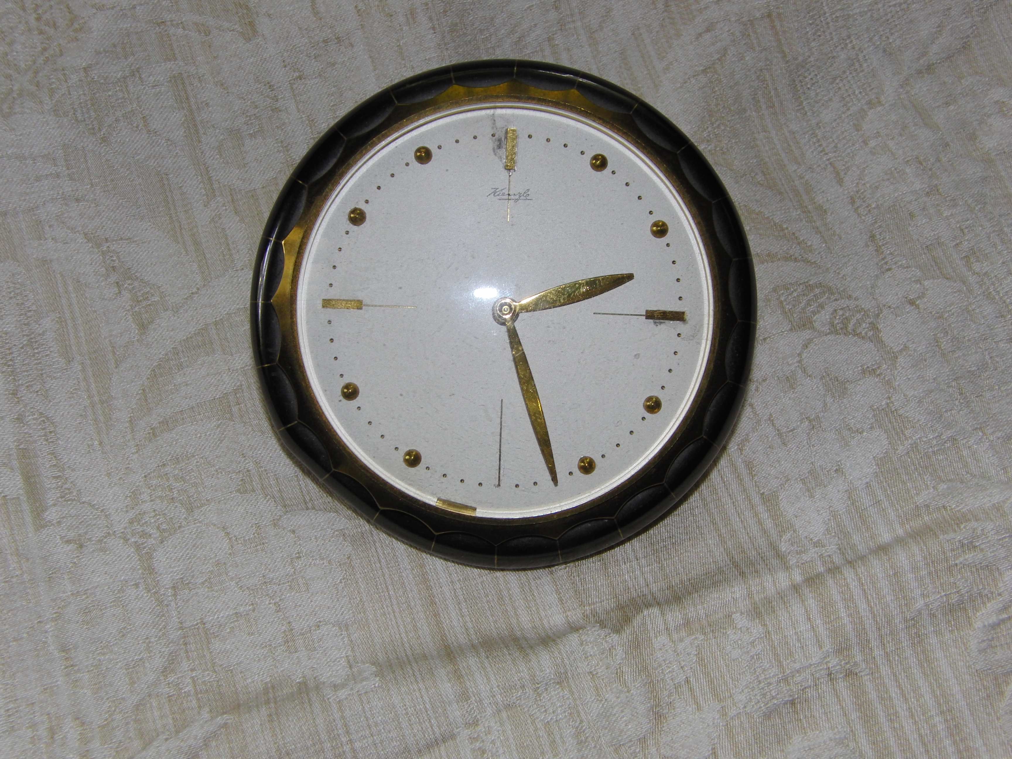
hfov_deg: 38.9
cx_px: 506
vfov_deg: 29.7
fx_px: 1433
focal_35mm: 49
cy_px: 380
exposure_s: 1/60
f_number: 3.3
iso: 100
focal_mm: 8.7
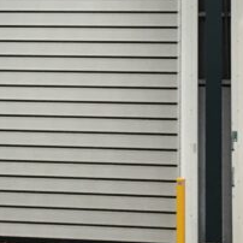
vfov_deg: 13.3
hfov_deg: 13.3
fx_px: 1032
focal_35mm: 130
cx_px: 16
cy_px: 42
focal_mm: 4.15
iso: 64
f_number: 2.2
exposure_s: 1/17
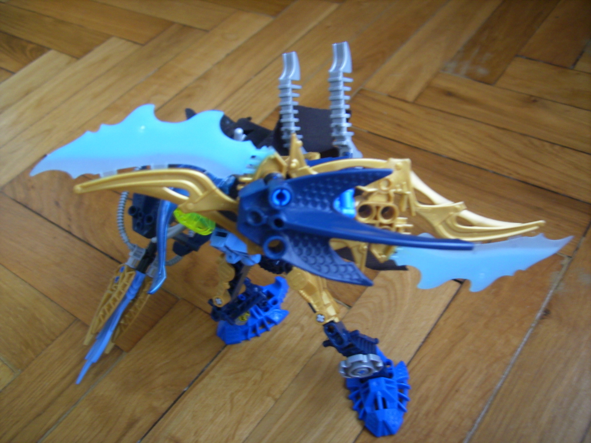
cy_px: 222
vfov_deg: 44.2
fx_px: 546
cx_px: 296
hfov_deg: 56.8
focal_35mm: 32
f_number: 2.8
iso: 50
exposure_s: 1
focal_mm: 5.99
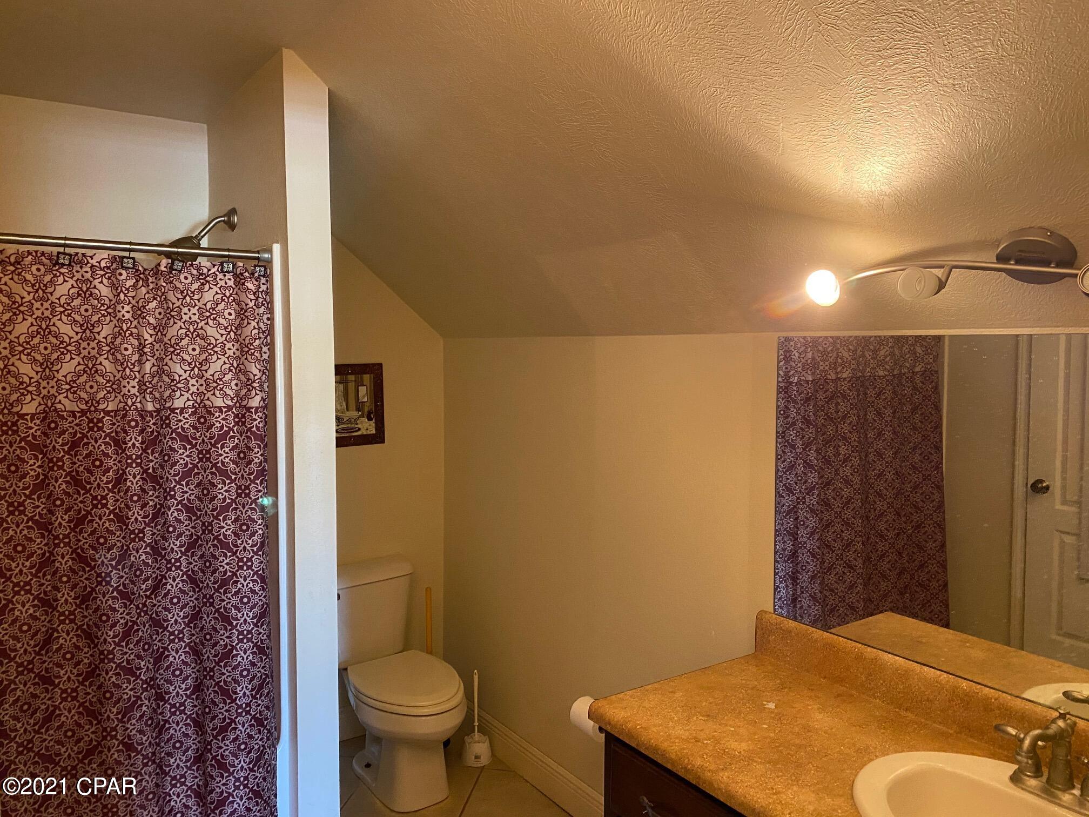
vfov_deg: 53.1
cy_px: 408
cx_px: 544
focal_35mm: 26
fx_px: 818
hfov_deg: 67.3
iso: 500
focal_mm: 4.25
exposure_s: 1/30
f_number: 1.8
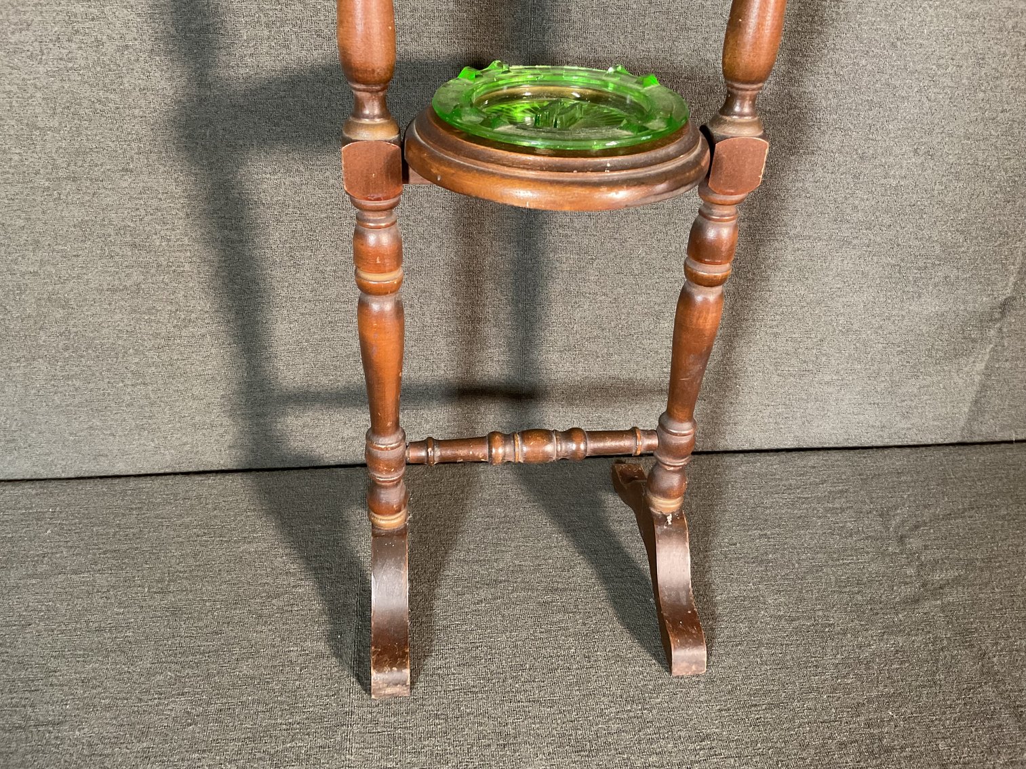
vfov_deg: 48.2
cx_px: 513
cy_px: 384
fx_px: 860
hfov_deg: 61.7
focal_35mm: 29
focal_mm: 3
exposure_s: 1/40
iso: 250
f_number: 1.8
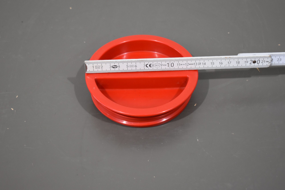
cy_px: 95
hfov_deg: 31.9
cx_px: 142
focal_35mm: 63
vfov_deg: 21.6
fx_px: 499
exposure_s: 1/125
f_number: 5
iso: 800
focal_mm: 42
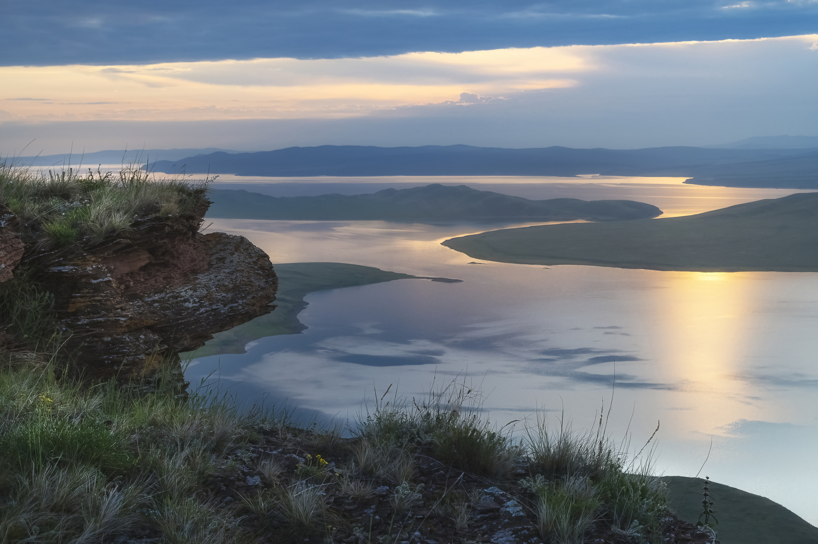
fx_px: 1408
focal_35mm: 62
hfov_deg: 32.4
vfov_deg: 21.9
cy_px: 272
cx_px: 409
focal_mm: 62
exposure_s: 1/200
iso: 1000
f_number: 16
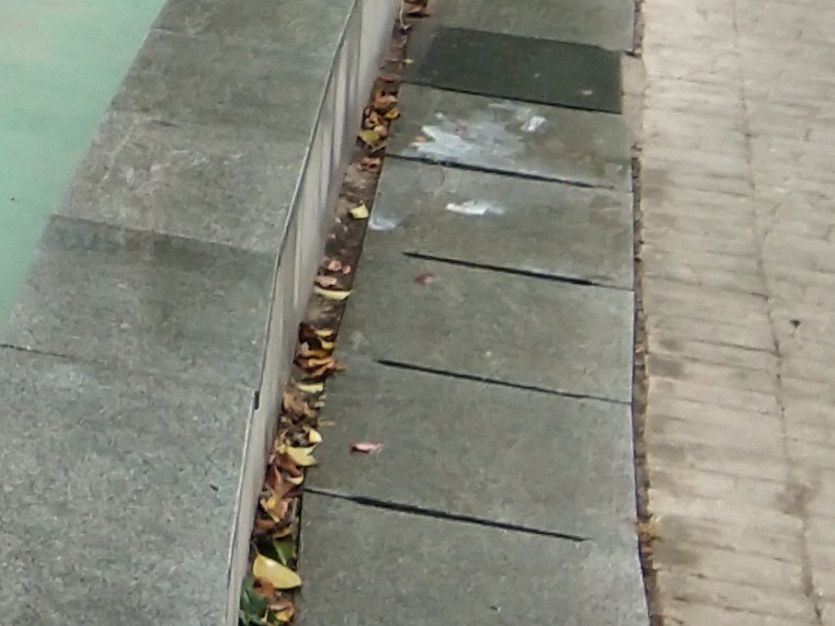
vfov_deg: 9.9
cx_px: -796
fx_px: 3425
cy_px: -465
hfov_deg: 12.4
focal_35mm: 142
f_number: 2.2
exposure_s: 1/100
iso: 64
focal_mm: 3.69
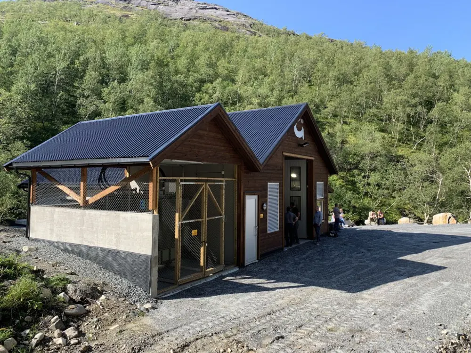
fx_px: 354
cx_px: 236
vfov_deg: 53.1
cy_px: 176
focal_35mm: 26
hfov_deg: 67.3
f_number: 1.8
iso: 25
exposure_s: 1/706
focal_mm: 4.25
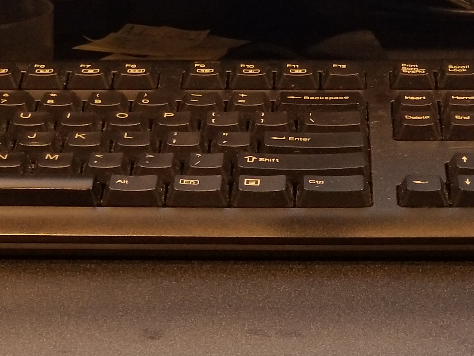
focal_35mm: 107
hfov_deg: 18.4
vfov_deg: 13.8
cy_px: 126
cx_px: 216
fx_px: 1465
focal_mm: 6
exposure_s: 1/15
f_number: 2.4
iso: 200
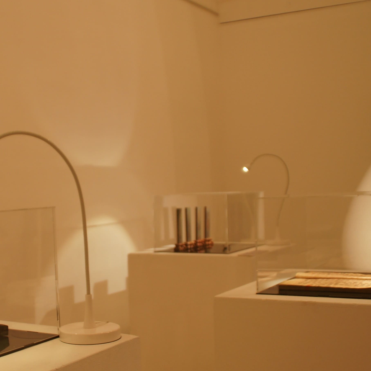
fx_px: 655
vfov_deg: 31.6
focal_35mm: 54
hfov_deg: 31.2
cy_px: 215
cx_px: 103
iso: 200
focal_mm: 18
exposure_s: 1/30
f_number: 4
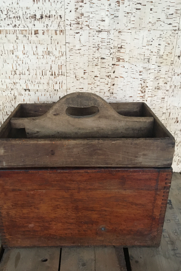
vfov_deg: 60.3
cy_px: 133
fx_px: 234
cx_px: 80
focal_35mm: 31
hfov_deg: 42.2
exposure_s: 1/17
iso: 400
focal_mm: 4.15
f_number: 2.2
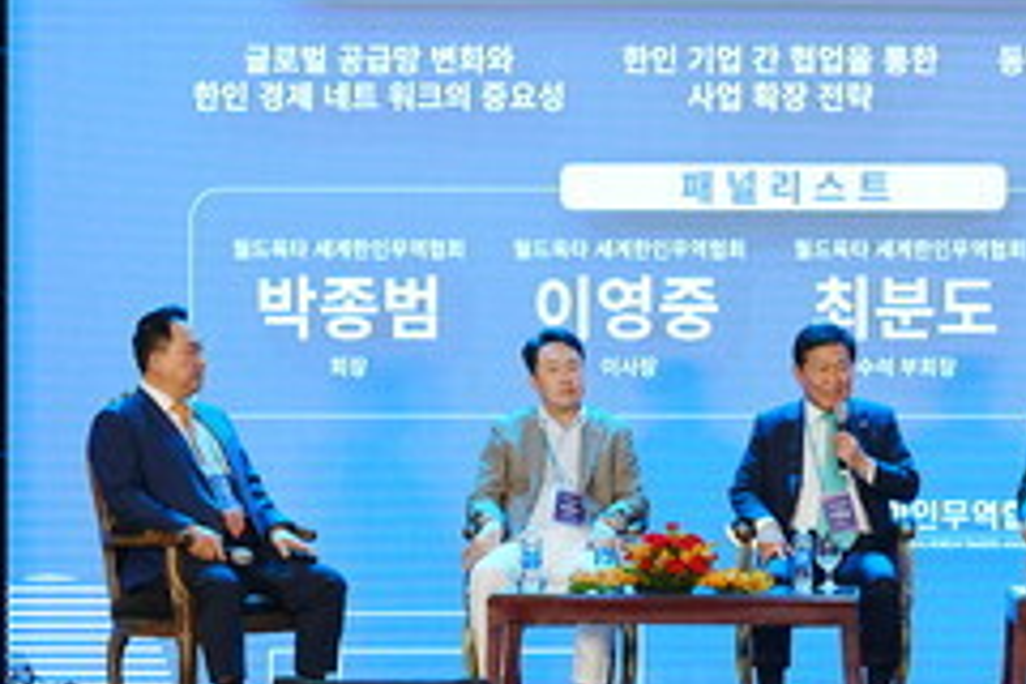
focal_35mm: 127
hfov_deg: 15.9
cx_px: 923
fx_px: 3626
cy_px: 428
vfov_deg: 10.8
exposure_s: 1/250
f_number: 4.5
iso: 1250
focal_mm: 50.9
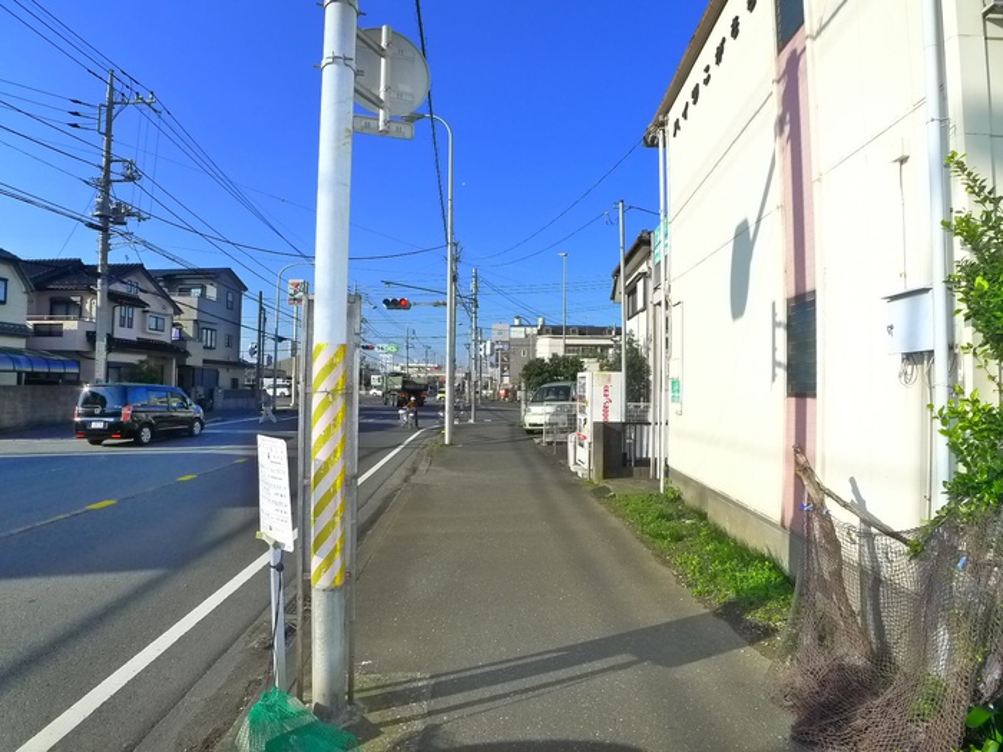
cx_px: 502
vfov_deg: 56.8
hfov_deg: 71.6
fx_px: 695
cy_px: 376
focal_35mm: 24
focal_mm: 5.1
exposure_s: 1/800
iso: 400
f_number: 4
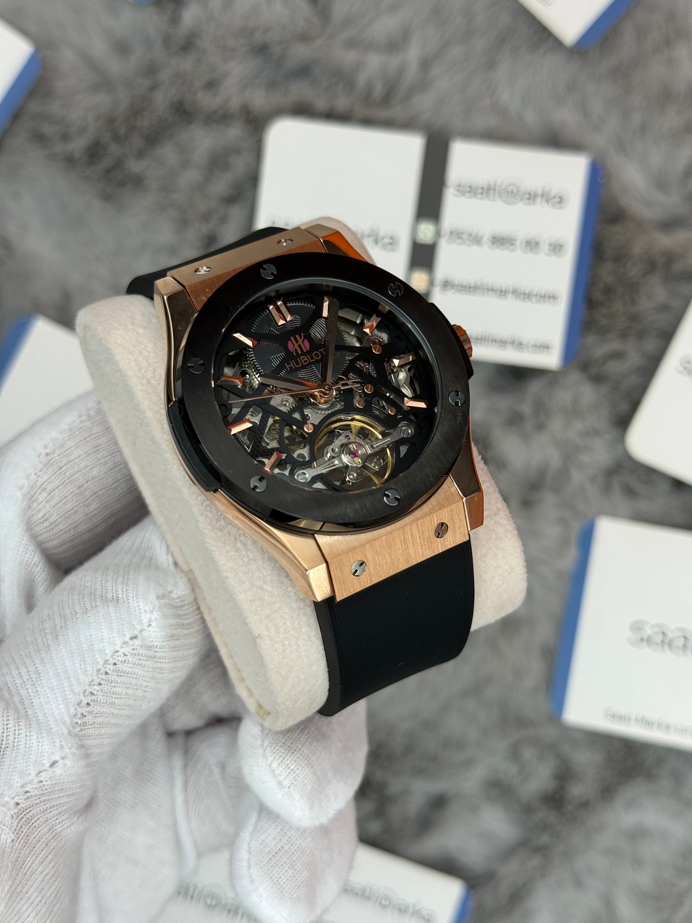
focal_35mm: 48
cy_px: 462
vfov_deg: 39.7
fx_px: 1279
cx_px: 346
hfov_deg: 30.3
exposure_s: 1/786
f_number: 1.78
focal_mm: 6.76
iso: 64
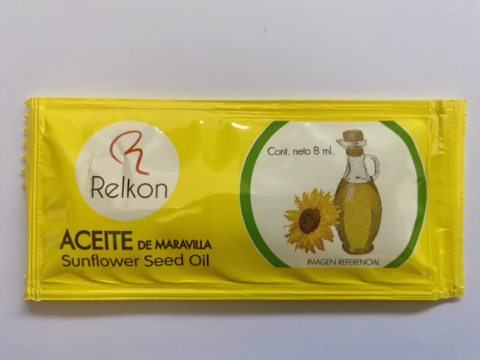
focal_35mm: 26
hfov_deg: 67.3
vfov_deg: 53.1
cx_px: 245
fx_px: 361
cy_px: 182
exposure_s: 1/60
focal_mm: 4.25
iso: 125
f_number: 1.8
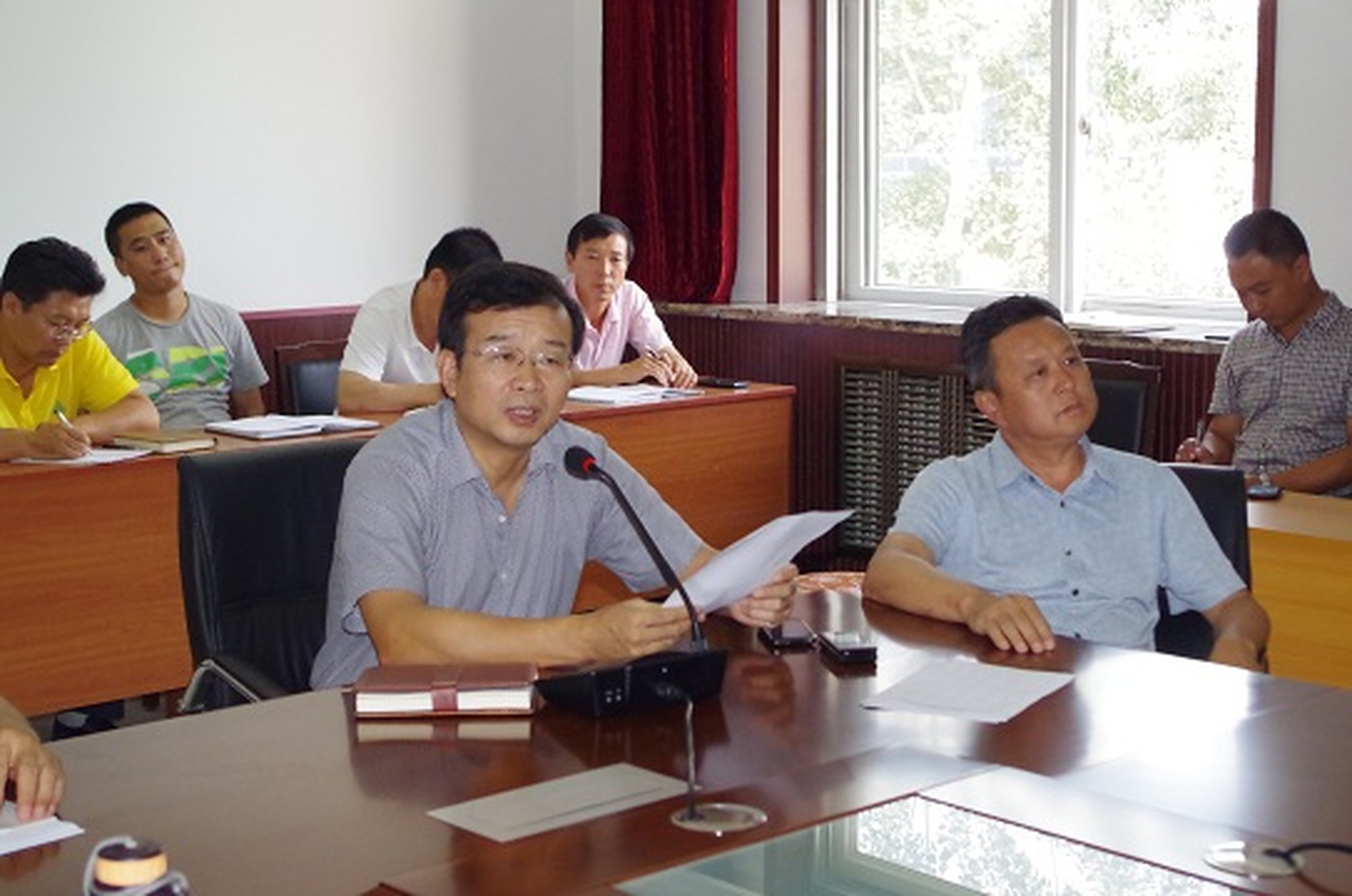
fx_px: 2137
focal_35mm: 57
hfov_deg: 35.1
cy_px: 448
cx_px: 676
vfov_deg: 23.7
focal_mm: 37.5
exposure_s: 1/180
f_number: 7.1
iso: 3200
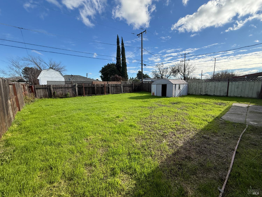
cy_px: 98
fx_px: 106
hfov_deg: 102.1
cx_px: 131
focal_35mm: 14
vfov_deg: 85.7
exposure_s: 1/1259
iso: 50
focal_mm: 2.22
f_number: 2.2
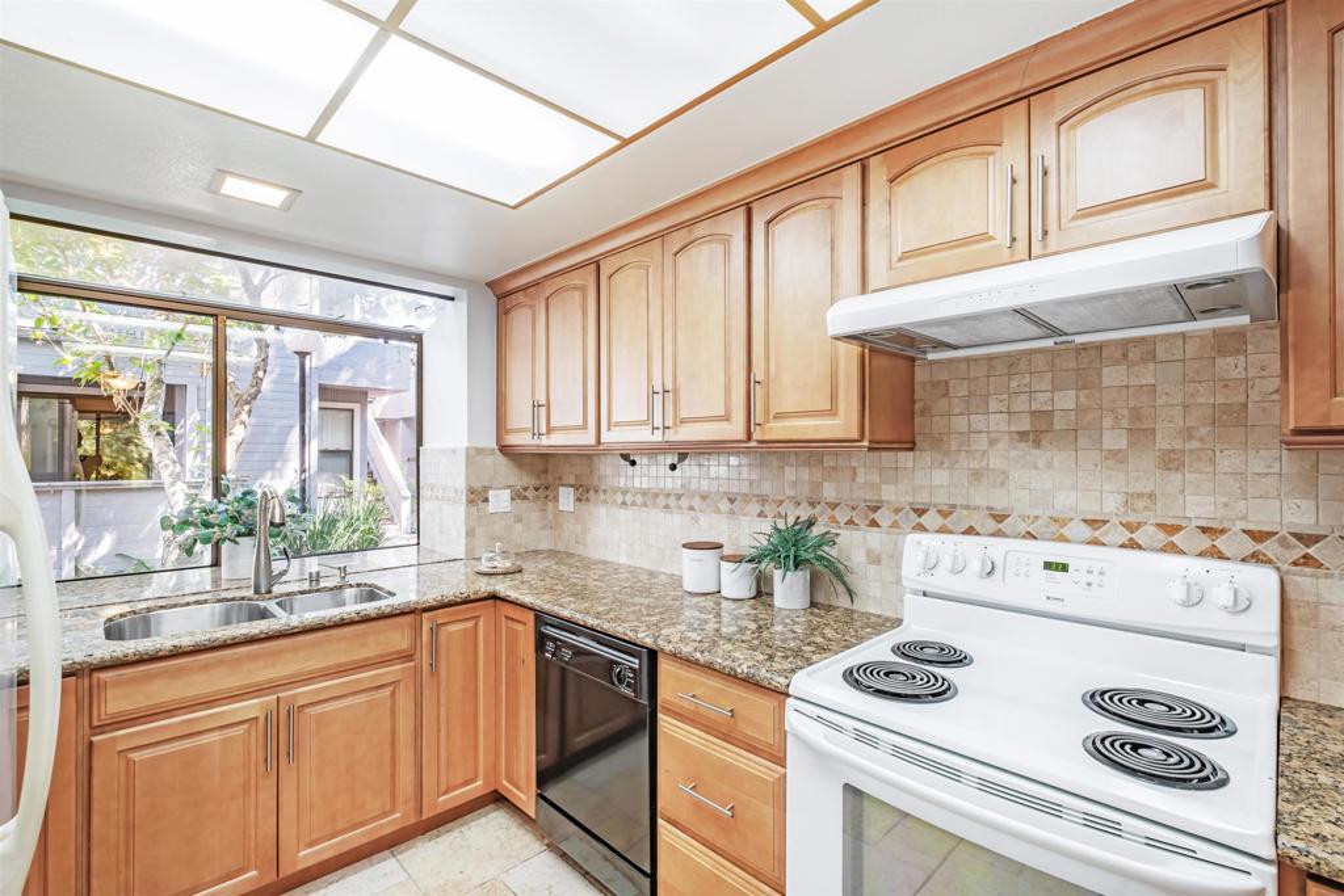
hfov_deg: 100.4
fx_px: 560
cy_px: 448
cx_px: 672
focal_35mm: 15
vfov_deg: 77.3
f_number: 8
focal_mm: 10
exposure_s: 1/4
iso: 160
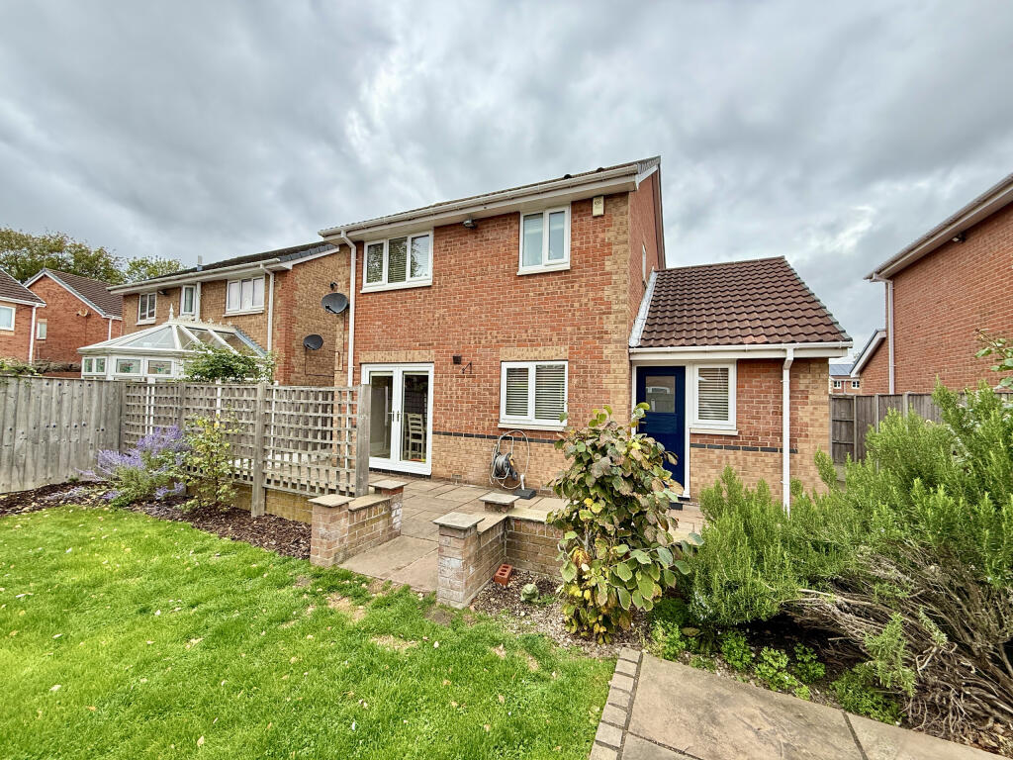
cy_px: 380
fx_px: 410
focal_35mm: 14
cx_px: 506
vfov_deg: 85.7
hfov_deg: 102.1
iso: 64
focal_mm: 2.22
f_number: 2.2
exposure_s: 1/211
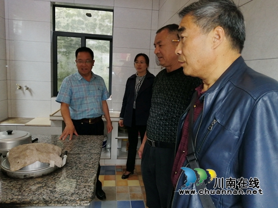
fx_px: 209
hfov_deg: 67.3
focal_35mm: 26
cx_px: 139
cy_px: 104
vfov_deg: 53.1
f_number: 1.8
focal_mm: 3.6
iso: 50
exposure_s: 1/50
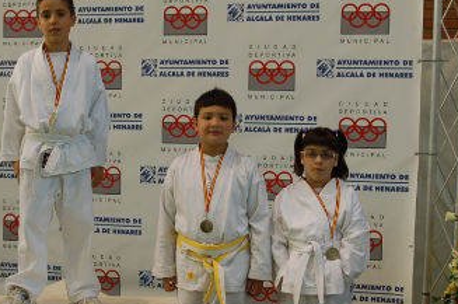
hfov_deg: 26.0
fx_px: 978
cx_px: 109
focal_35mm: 77
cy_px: 189
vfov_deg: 17.6
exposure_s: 1/60
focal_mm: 28
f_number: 4
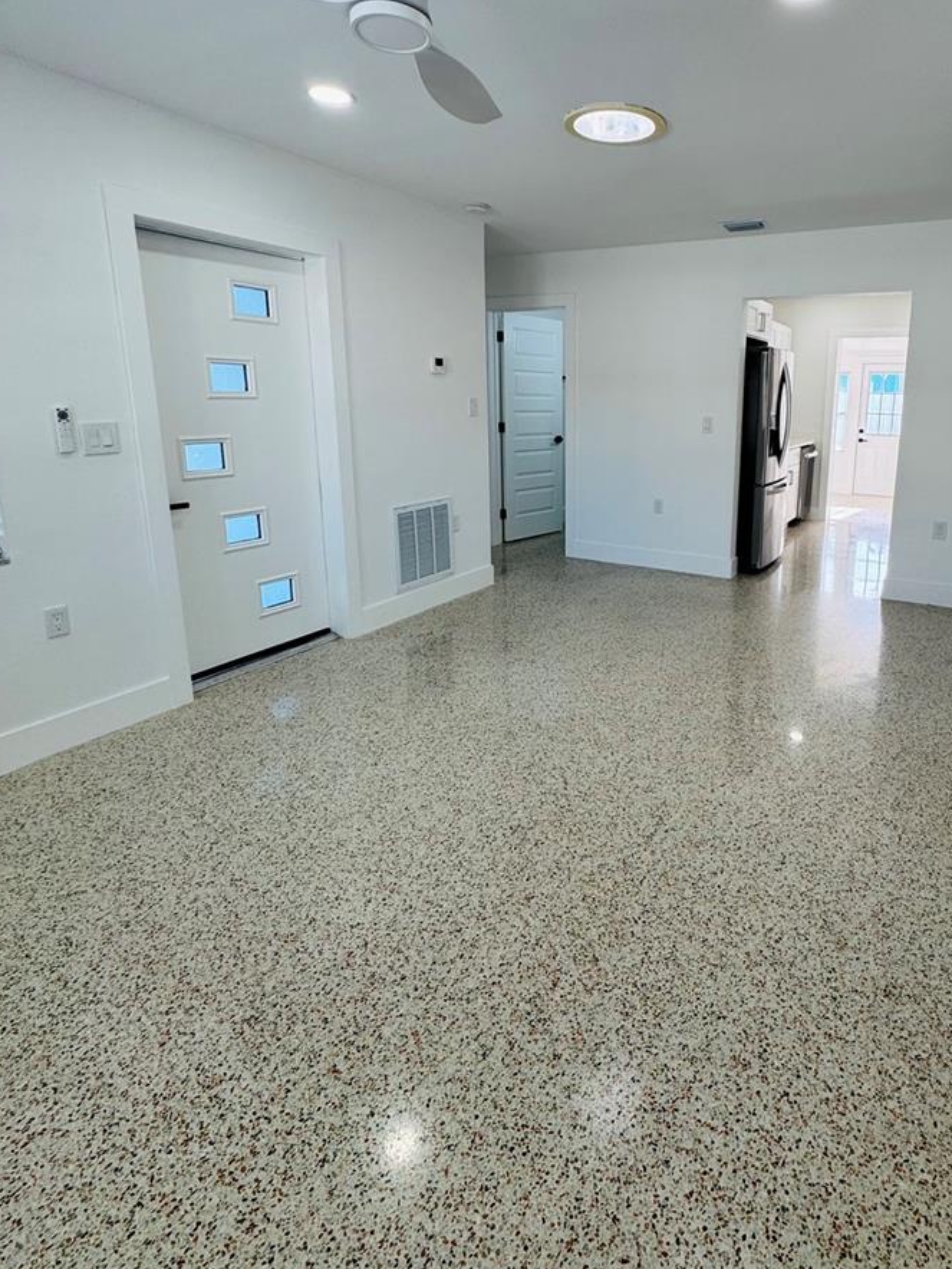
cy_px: 535
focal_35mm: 19
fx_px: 697
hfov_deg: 66.9
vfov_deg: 84.0
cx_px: 632
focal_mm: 2.22
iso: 64
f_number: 2.2
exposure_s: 1/120
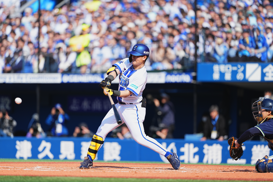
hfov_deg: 6.9
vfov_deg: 4.6
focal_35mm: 300
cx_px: 136
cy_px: 91
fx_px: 2275
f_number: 2.8
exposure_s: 1/2500
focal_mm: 300
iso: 200
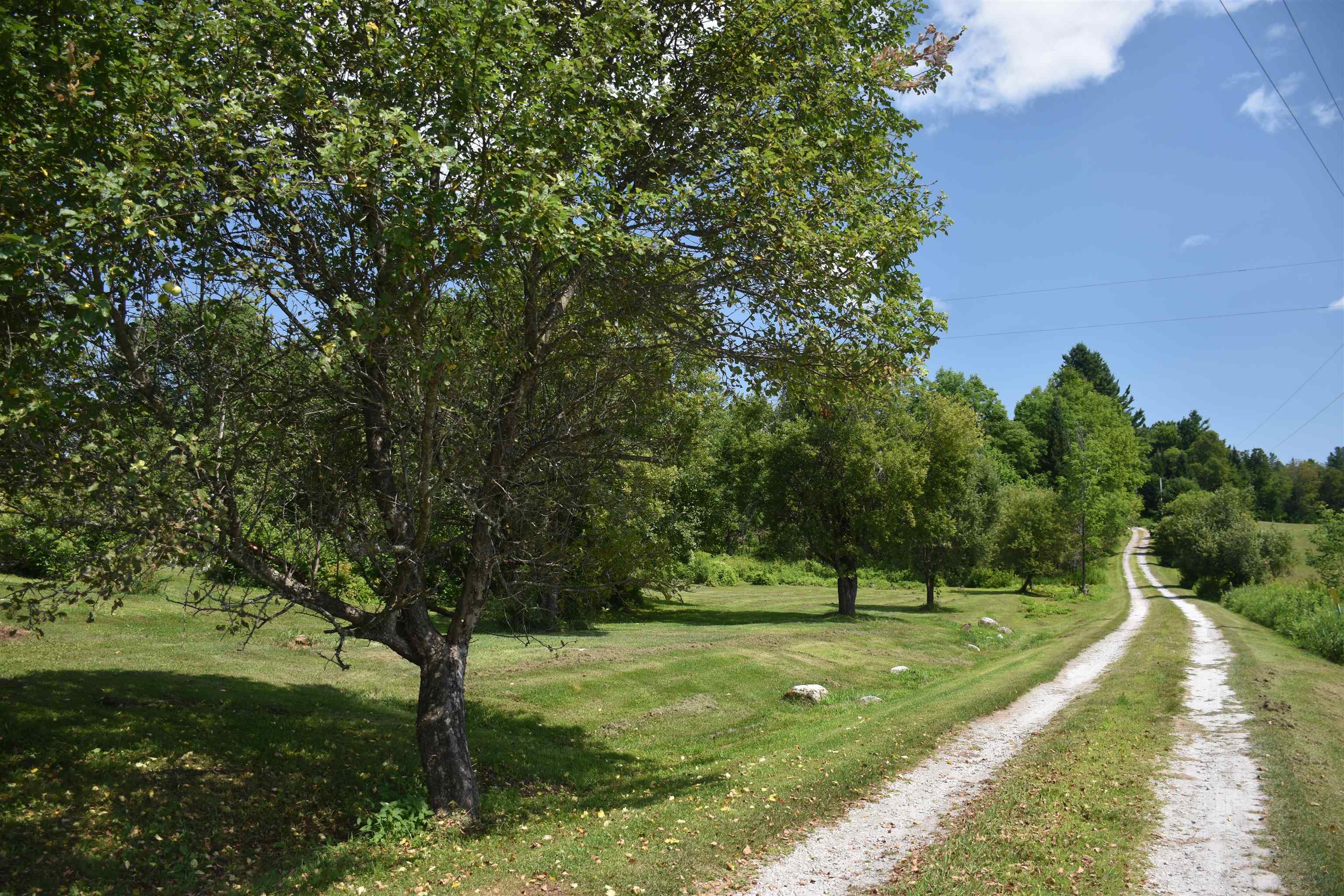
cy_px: 448
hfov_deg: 67.4
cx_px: 672
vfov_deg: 47.9
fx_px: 1008
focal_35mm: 27
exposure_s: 1/250
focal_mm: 18
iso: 100
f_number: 4
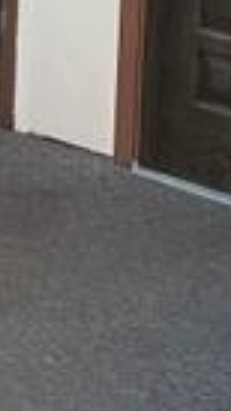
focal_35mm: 132
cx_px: -270
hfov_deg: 8.6
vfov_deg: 15.2
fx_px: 1438
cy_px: -180
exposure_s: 1/60
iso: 250
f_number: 1.6
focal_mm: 4.2
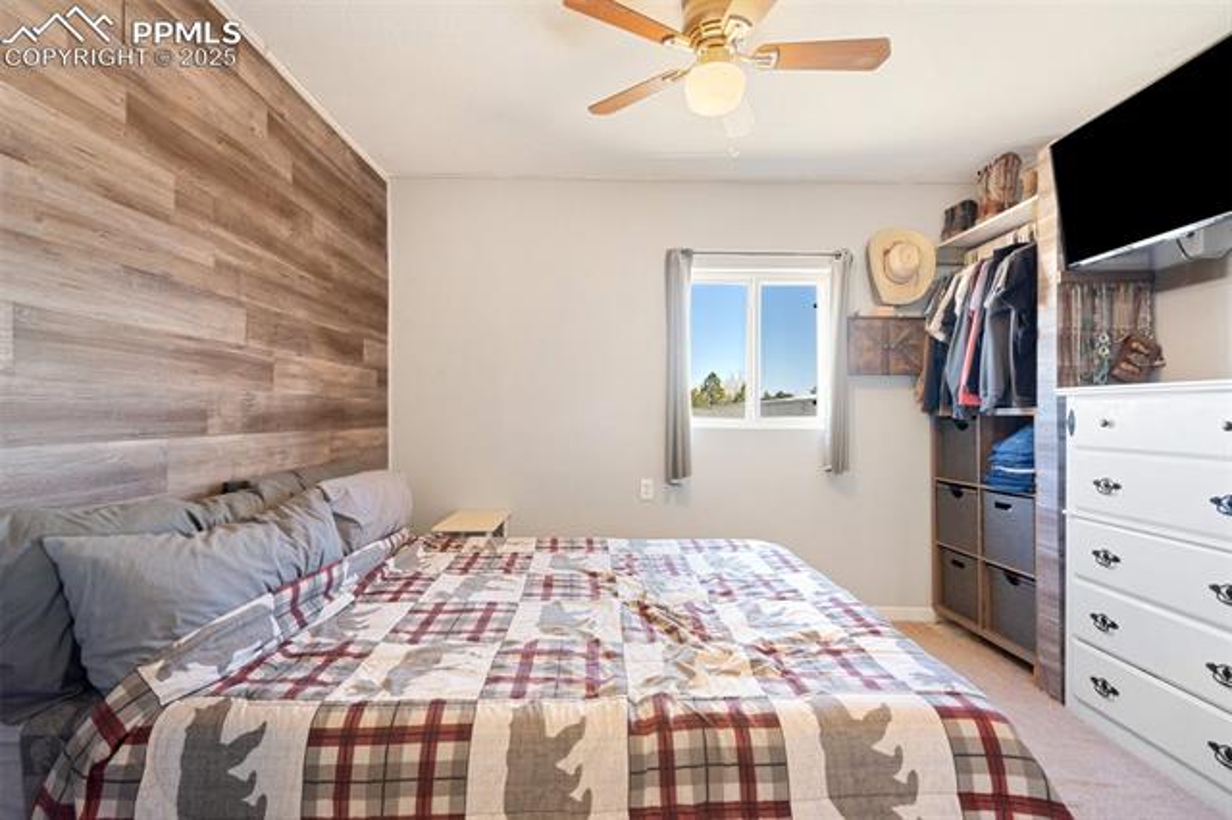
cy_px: 410
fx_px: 547
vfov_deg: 73.7
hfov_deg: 96.8
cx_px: 616
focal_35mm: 16
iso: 100
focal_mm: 16
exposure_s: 3.2
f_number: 10
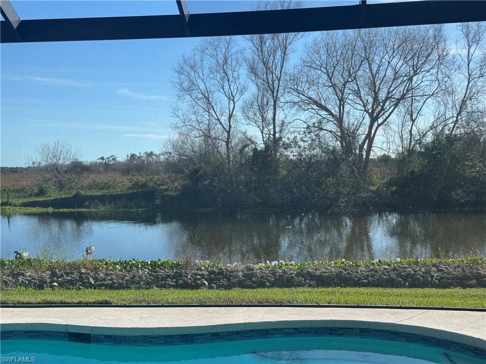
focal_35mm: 48
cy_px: 182
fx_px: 674
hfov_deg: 39.7
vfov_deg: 30.3
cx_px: 243
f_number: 1.78
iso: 64
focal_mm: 6.76
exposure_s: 1/2252
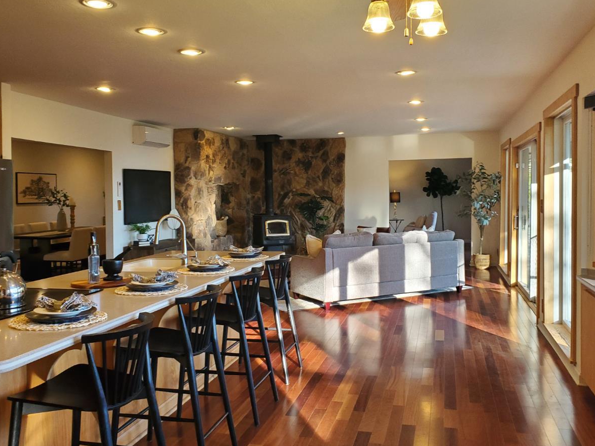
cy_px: 207
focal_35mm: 33
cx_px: 291
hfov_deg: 55.4
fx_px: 567
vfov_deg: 42.9
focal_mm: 4.3
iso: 200
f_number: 2.4
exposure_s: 1/120
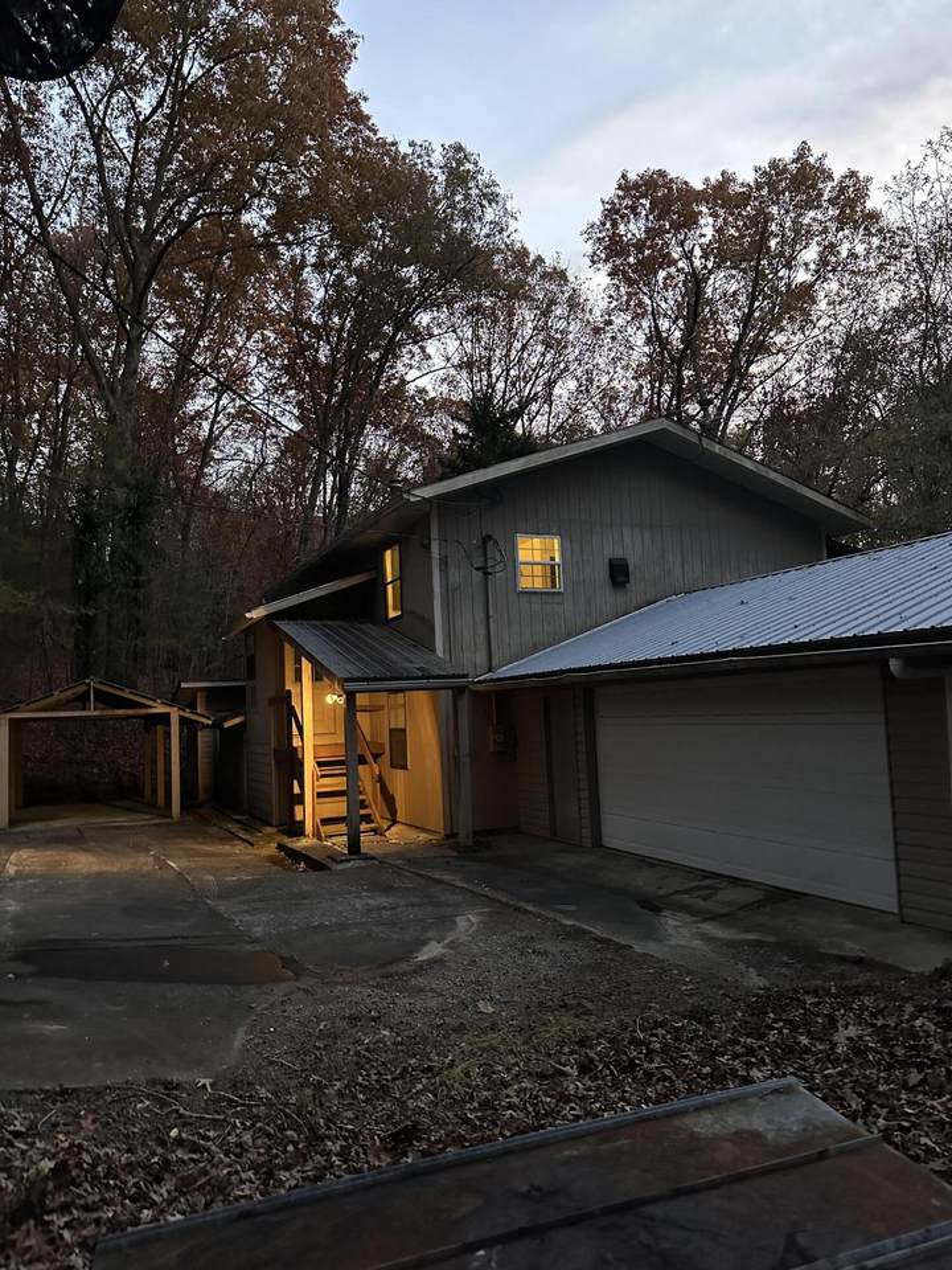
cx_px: 476
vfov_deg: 71.6
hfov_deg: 56.8
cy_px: 635
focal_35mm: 24
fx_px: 880
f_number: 1.78
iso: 800
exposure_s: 1/30
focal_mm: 6.86
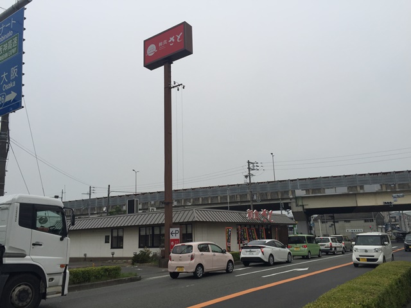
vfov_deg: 48.2
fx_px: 344
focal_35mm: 29
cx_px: 206
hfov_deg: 61.7
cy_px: 154
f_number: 2.2
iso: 32
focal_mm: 4.15
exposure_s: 1/2198
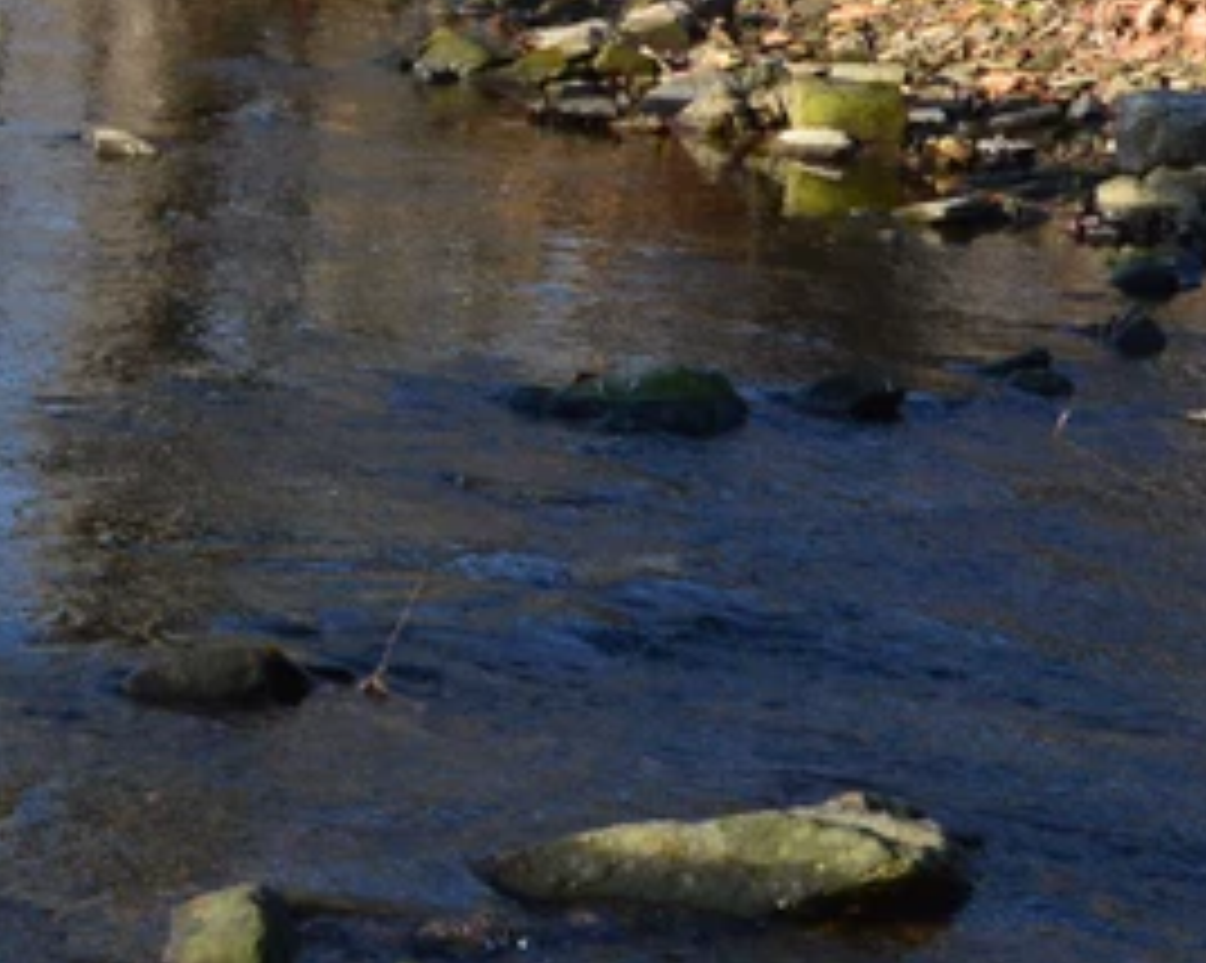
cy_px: -117
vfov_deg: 12.0
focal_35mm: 126
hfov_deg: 13.8
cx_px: -904
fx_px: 4494
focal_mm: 20
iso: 400
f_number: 9
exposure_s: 1/160
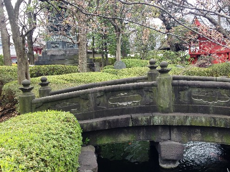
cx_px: 148
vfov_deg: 33.6
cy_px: 80
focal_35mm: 43
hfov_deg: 43.4
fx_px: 286
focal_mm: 4.12
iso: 50
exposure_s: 1/215
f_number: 2.4
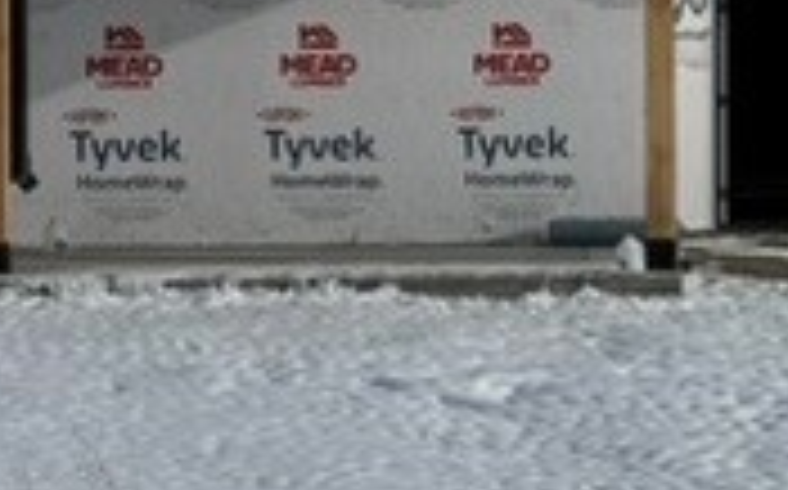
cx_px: 504
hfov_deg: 14.0
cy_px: 36
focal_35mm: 149
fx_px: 3197
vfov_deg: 8.7
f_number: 1.78
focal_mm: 6.76
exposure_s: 1/14286
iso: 80
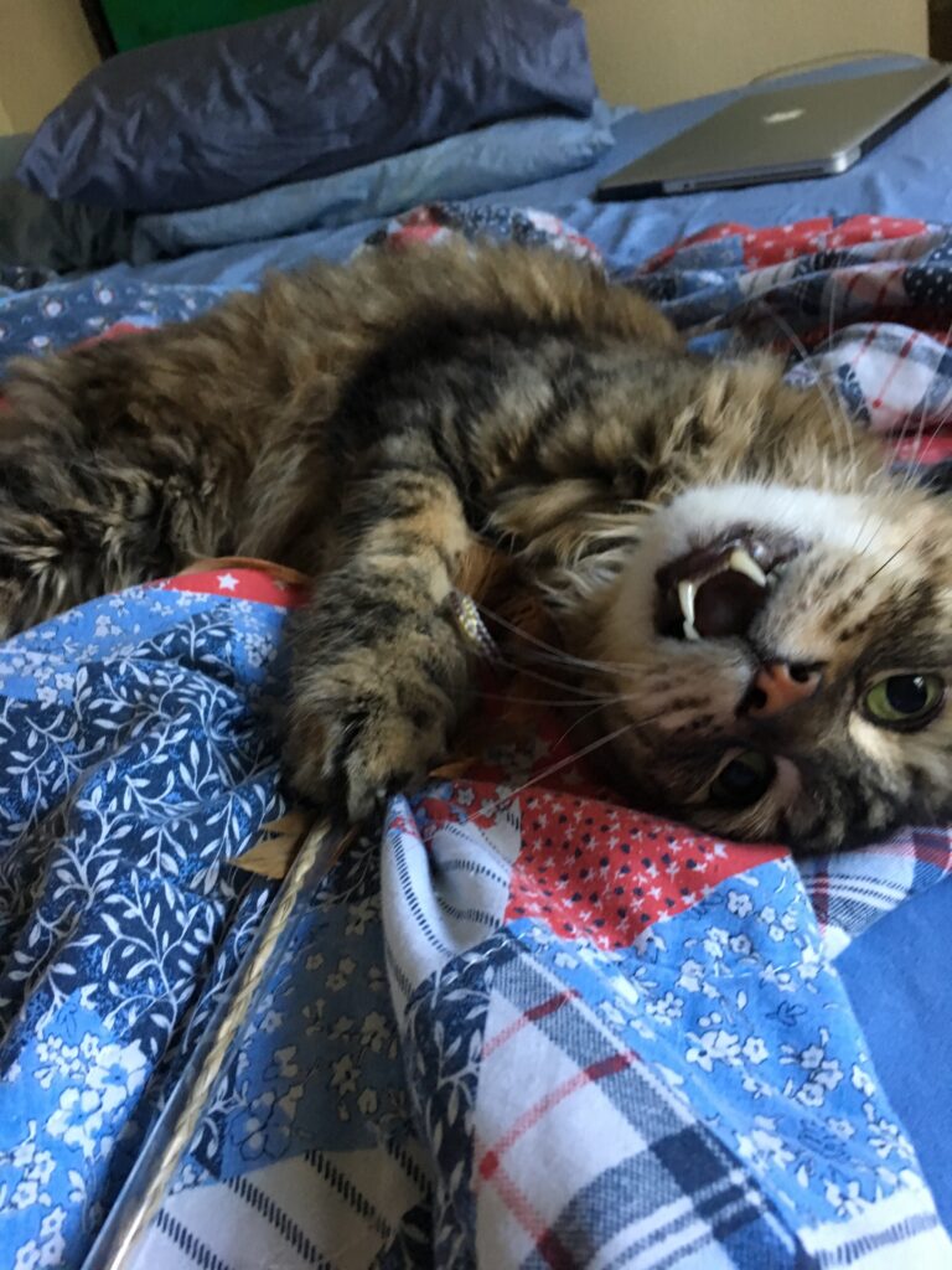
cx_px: 476
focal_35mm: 29
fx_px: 1063
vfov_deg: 61.7
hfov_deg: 48.2
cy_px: 635
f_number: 2.2
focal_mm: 4.15
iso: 200
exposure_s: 1/15
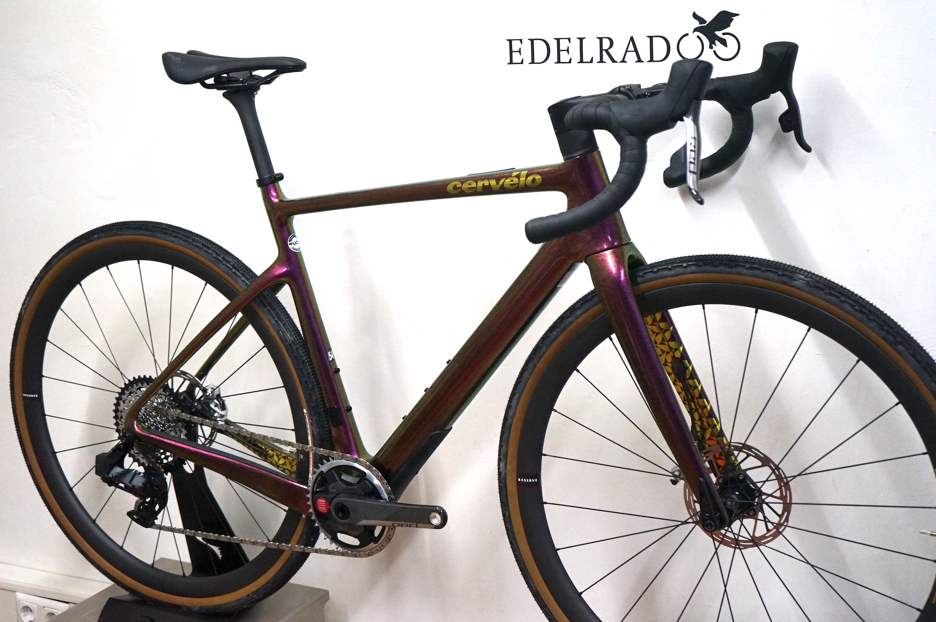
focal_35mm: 52
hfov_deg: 38.2
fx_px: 1351
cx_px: 468
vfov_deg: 25.9
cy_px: 311
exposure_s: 1/160
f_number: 4.5
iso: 2000
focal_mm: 52
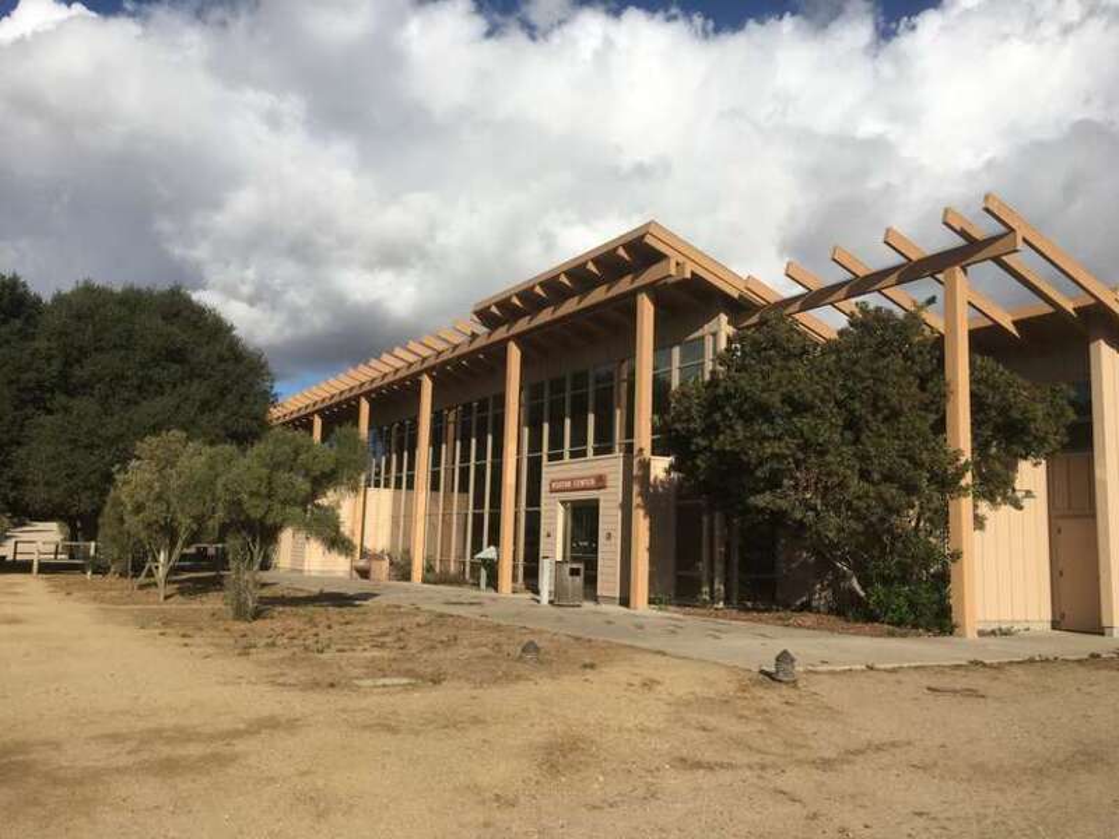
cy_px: 420
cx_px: 560
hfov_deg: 61.7
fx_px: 937
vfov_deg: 48.2
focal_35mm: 29
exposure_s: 1/2849
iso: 25
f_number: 2.2
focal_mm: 4.15
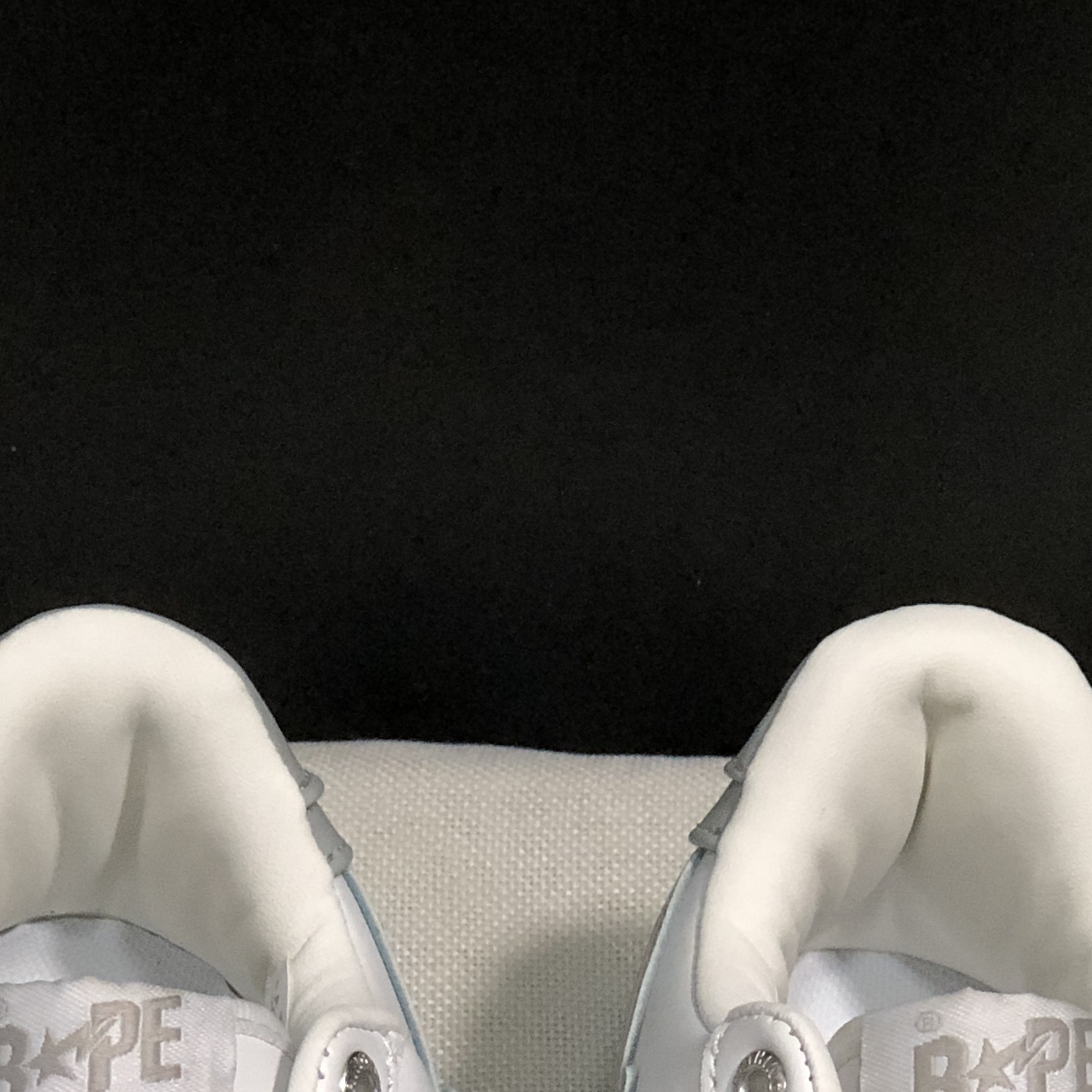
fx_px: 5389
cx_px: 520
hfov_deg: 11.6
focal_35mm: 151
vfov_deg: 11.3
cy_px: 1418
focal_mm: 6.6
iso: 64
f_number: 2.8
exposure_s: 1/30
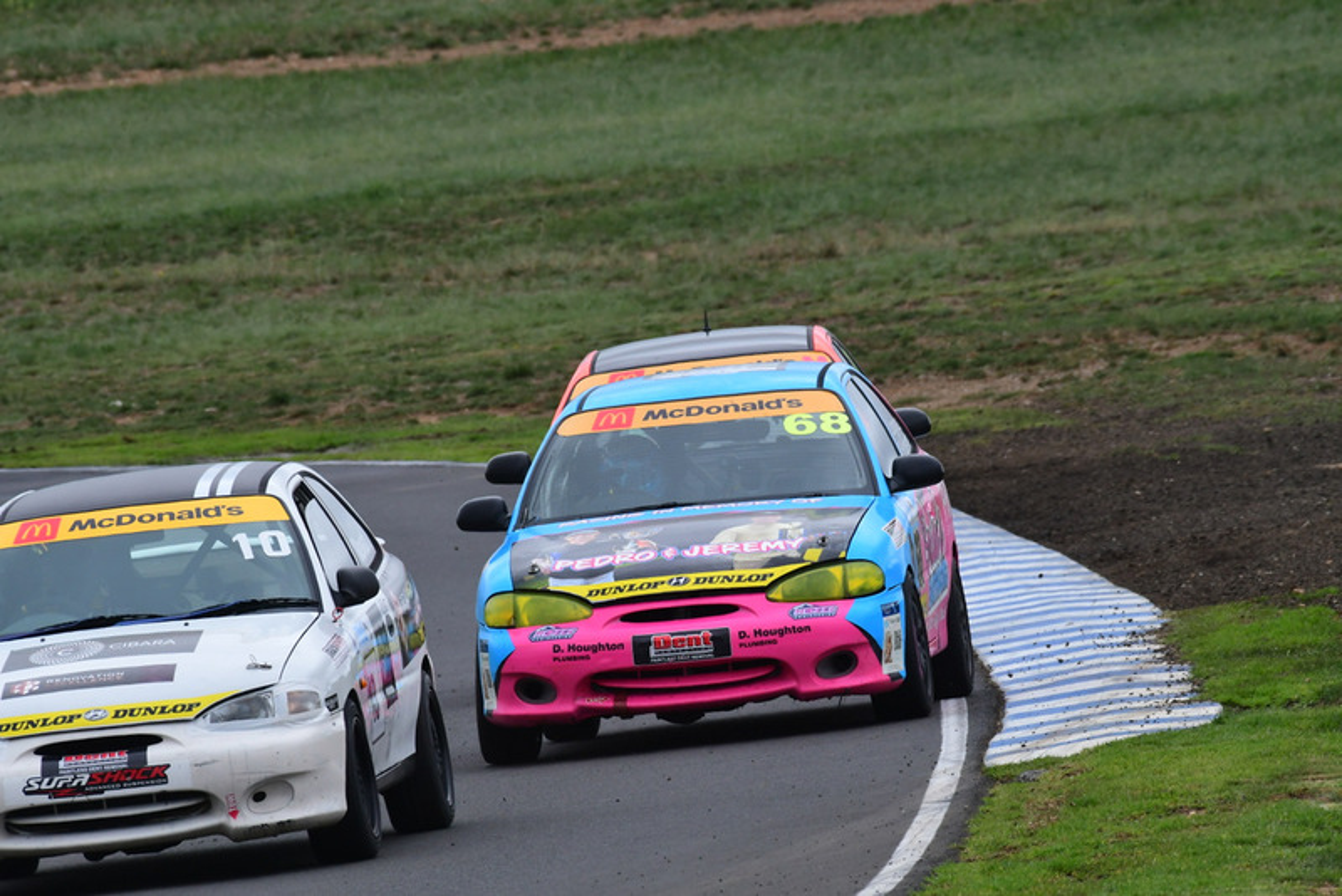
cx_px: 671
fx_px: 27967
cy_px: 448
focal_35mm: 750
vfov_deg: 1.8
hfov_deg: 2.7
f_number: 13
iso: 640
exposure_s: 1/640
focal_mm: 500
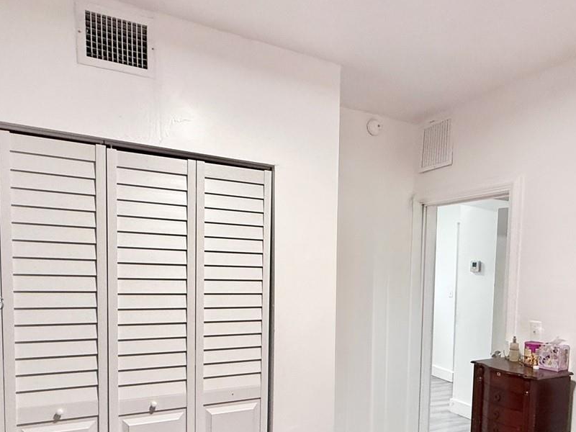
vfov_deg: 48.5
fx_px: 466
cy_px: 304
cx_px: 355
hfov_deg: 62.7
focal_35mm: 28
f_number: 2.2
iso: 320
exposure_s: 1/120
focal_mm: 2.22
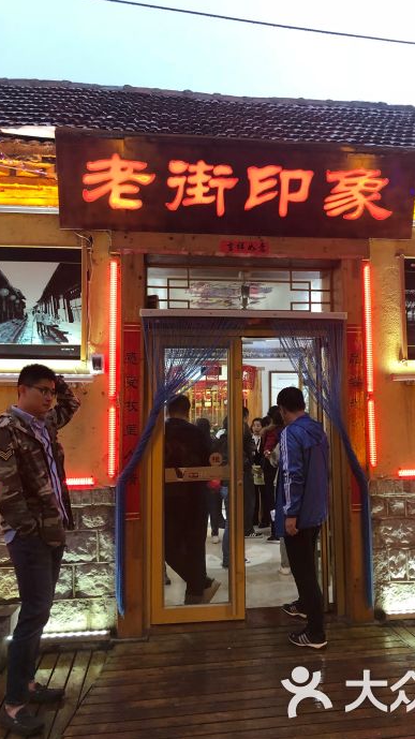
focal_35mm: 31
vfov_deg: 62.6
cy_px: 372
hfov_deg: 37.4
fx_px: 607
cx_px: 269
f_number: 1.8
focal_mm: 3.99
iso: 64
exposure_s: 1/17
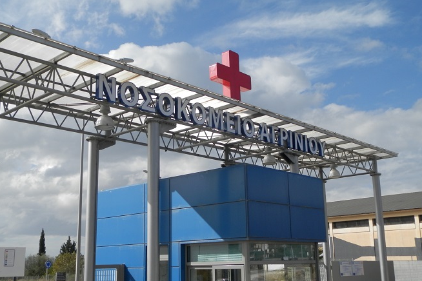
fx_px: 492
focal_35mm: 42
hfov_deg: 46.4
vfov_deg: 31.9
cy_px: 159
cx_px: 210
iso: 100
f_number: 9.8
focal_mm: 7.2
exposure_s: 1/250
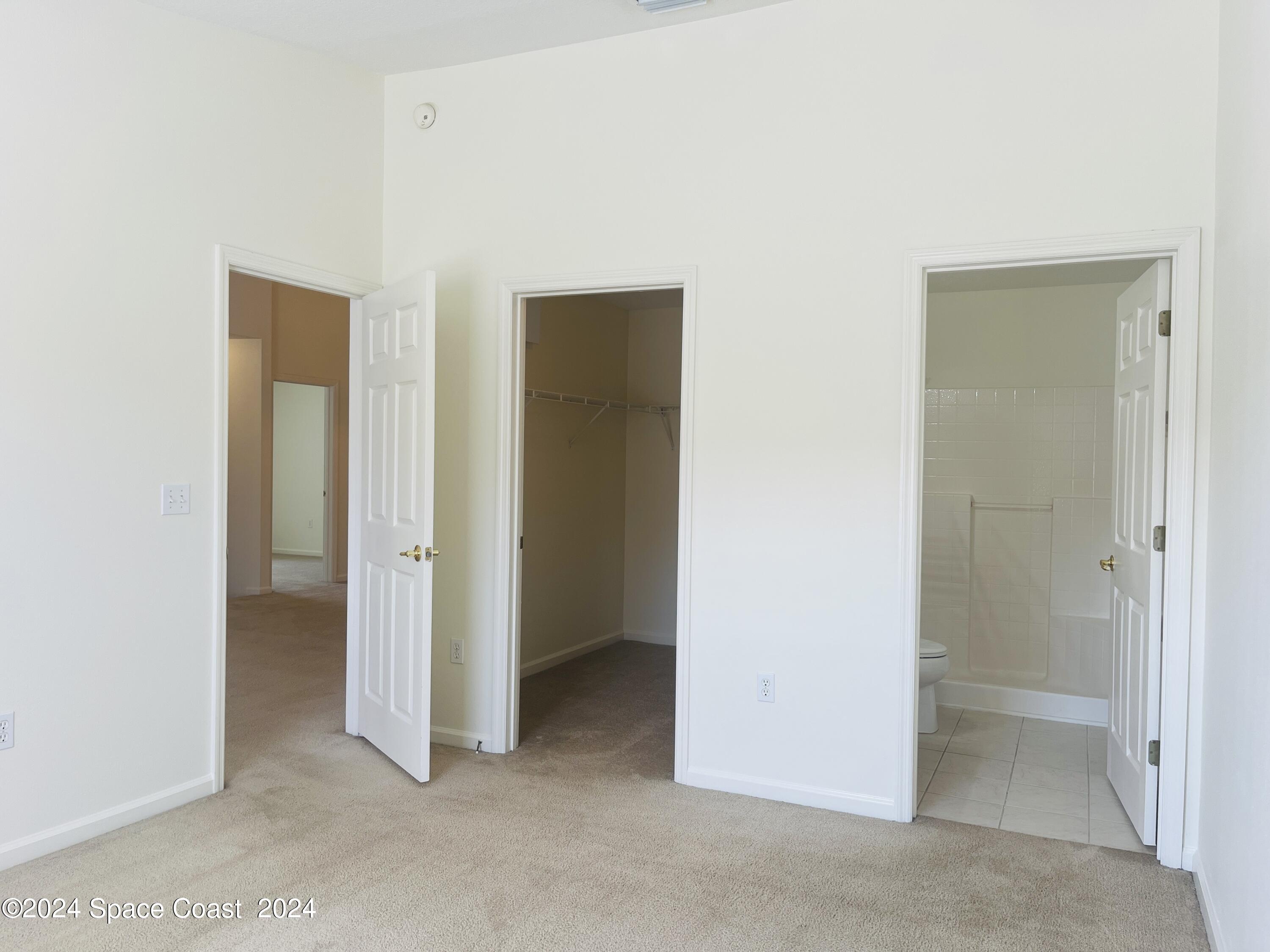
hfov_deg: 67.3
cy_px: 476
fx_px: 954
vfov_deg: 53.1
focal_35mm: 26
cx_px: 635
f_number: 1.6
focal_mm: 5.1
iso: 32
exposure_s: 1/120
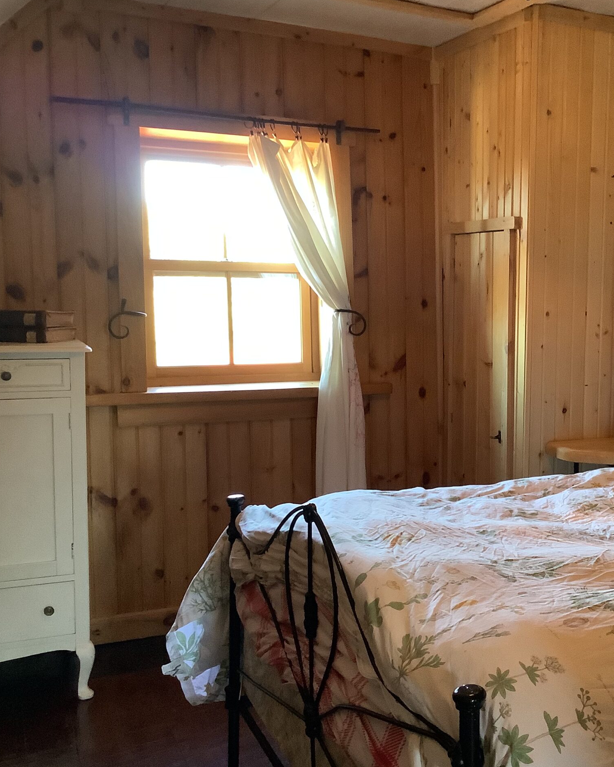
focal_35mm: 41
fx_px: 931
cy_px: 385
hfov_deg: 35.0
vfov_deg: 44.8
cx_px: 514
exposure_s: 1/33
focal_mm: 3.3
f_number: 2.4
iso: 320
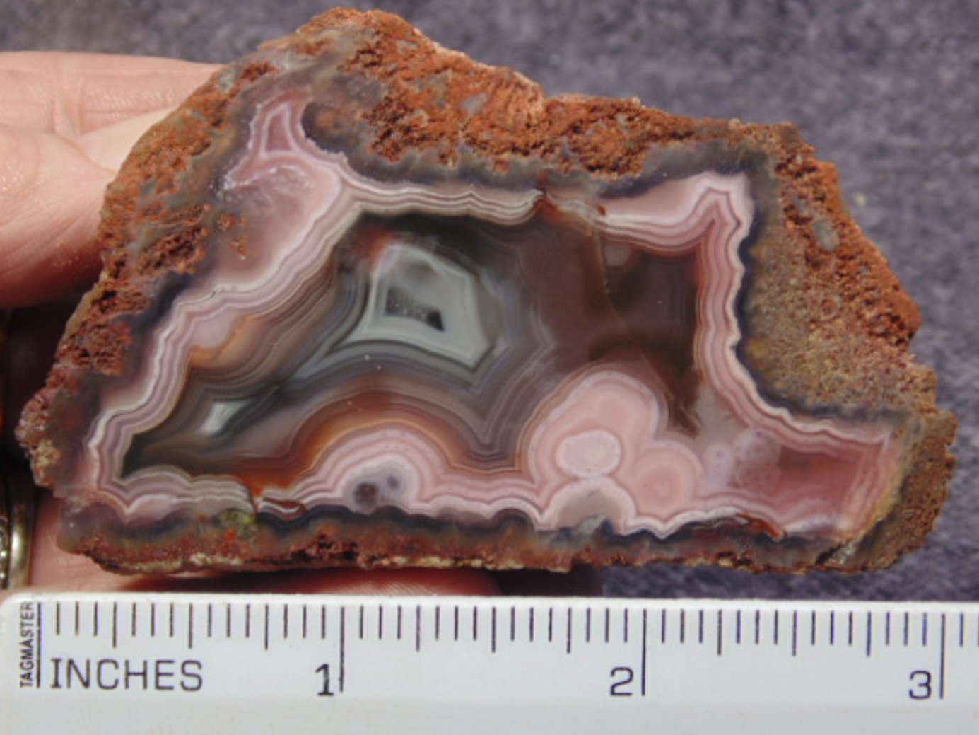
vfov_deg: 20.7
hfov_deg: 27.4
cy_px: 356
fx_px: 2008
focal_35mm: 71
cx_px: 468
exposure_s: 1/30
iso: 80
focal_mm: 11.7
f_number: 4.1
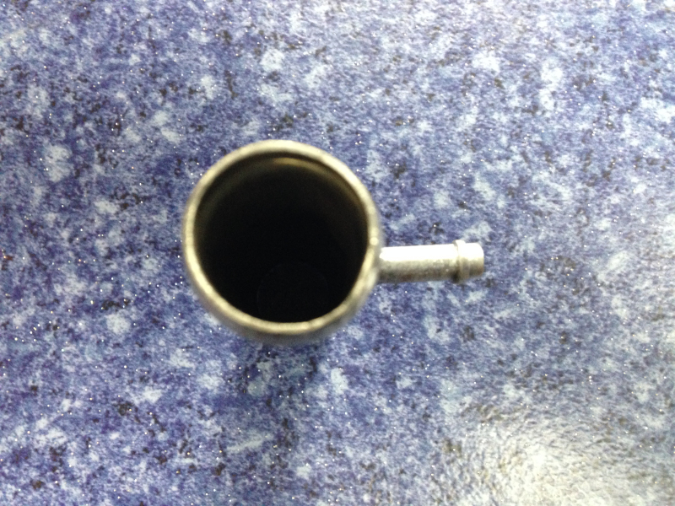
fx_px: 643
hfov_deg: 55.4
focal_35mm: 33
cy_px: 253
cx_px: 338
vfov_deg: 42.9
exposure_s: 1/15
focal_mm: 4.12
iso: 400
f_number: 2.4
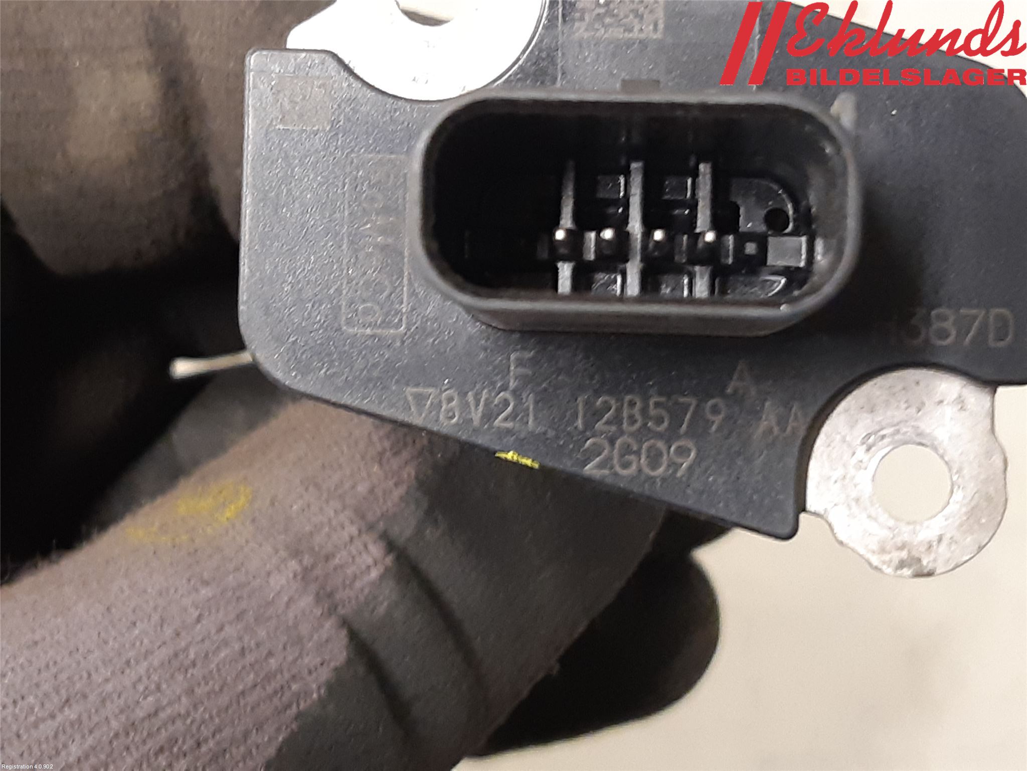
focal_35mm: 26
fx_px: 771
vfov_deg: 53.1
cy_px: 386
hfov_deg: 67.3
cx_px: 514
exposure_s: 1/25
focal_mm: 3.93
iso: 200
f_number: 1.7
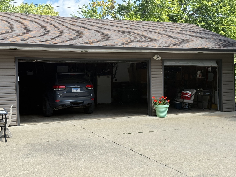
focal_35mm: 48
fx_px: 327
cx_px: 118
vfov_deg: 30.3
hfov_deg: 39.7
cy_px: 88
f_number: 1.78
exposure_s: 1/1795
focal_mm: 6.76
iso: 80
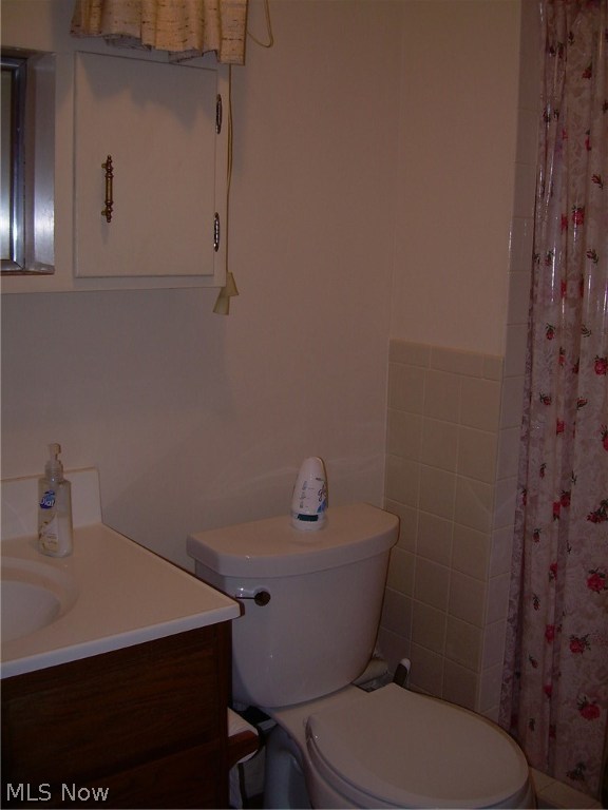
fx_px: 890
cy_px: 405
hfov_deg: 37.7
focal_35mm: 38
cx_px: 304
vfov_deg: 49.0
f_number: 2.8
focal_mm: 6.3
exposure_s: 1/60
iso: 50
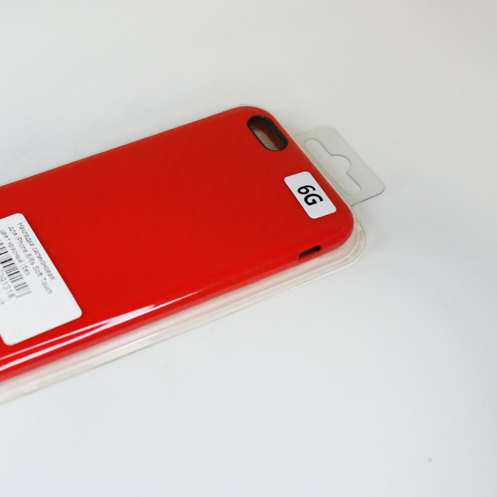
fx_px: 1099
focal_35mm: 68
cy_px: 246
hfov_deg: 25.3
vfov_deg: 25.5
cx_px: 158
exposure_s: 1/160
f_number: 5.6
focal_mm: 35
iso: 1600
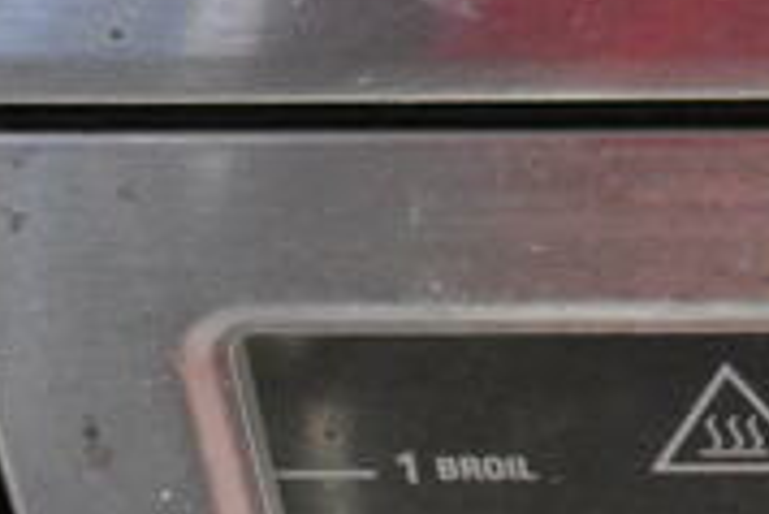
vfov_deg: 9.8
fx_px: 2865
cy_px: -363
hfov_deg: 14.1
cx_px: 1227
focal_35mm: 134
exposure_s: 1/160
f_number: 6.3
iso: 6400
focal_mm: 26
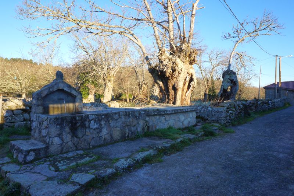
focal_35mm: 24
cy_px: 98
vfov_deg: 53.1
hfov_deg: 73.8
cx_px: 147
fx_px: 196
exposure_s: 1/60
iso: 200
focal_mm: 16
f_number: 13
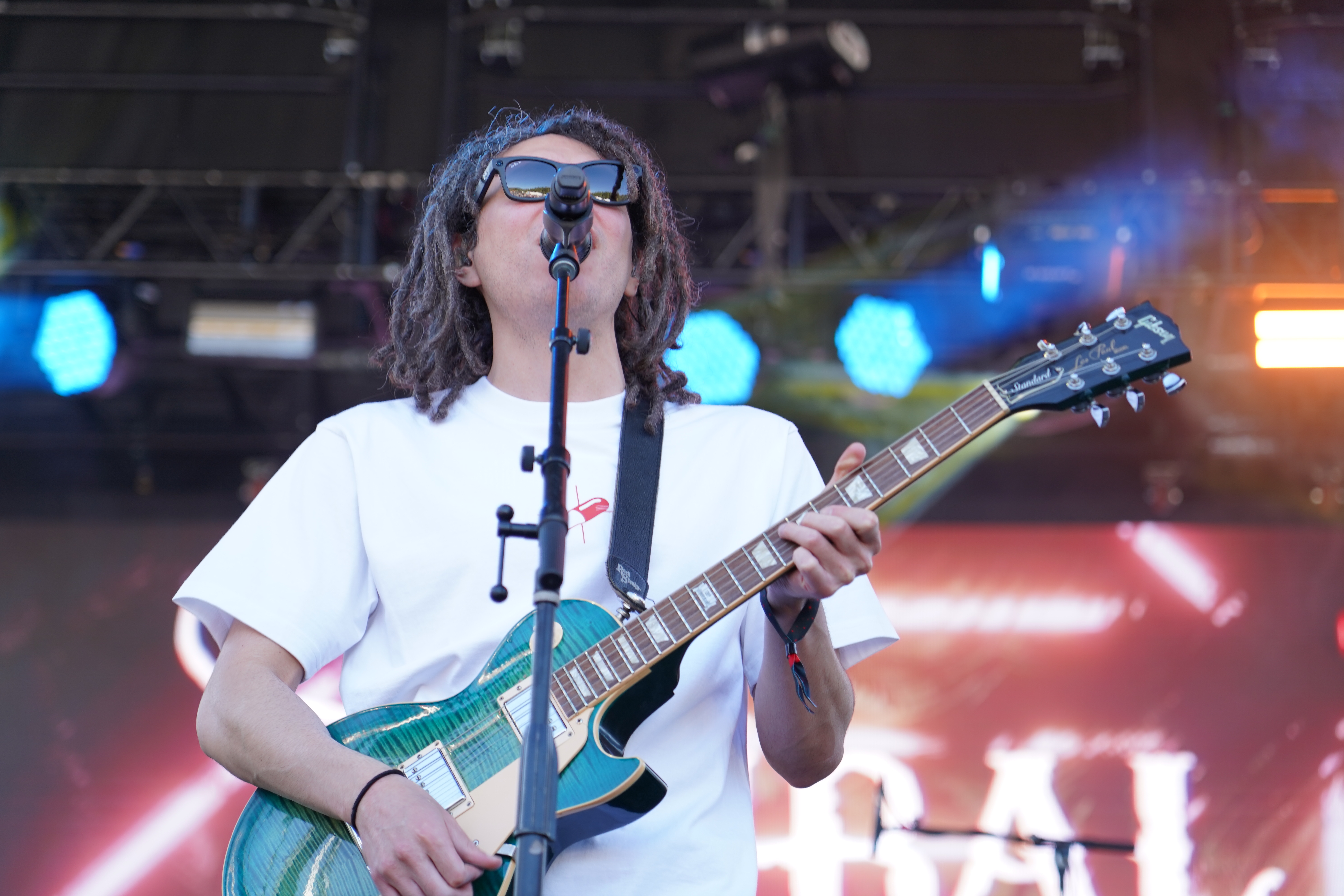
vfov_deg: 13.0
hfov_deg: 19.5
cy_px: 448
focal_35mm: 105
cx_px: 672
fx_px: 3920
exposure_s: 1/125
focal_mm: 105
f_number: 4
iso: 200
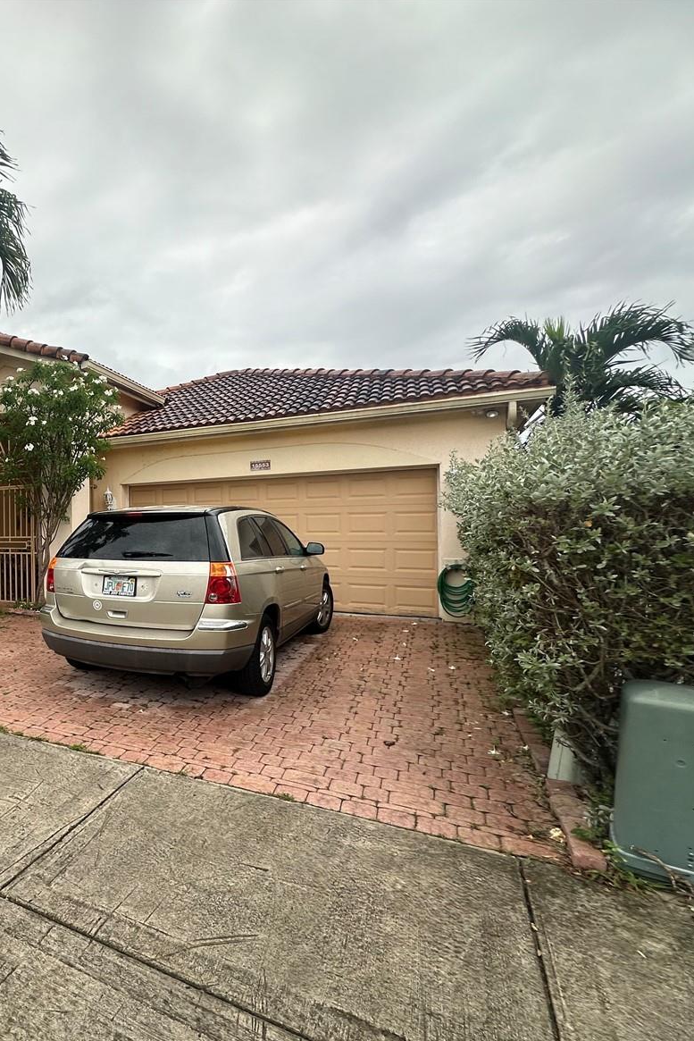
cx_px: 28
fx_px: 578
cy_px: 533
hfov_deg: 51.8
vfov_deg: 84.0
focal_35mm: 20
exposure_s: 1/155
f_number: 2.2
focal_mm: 2.22
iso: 40
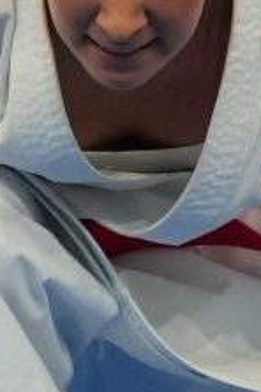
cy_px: 207
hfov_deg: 0.8
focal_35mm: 1619
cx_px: 60
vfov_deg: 1.3
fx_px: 17605
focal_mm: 200
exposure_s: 1/1000
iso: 1600
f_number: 2.8
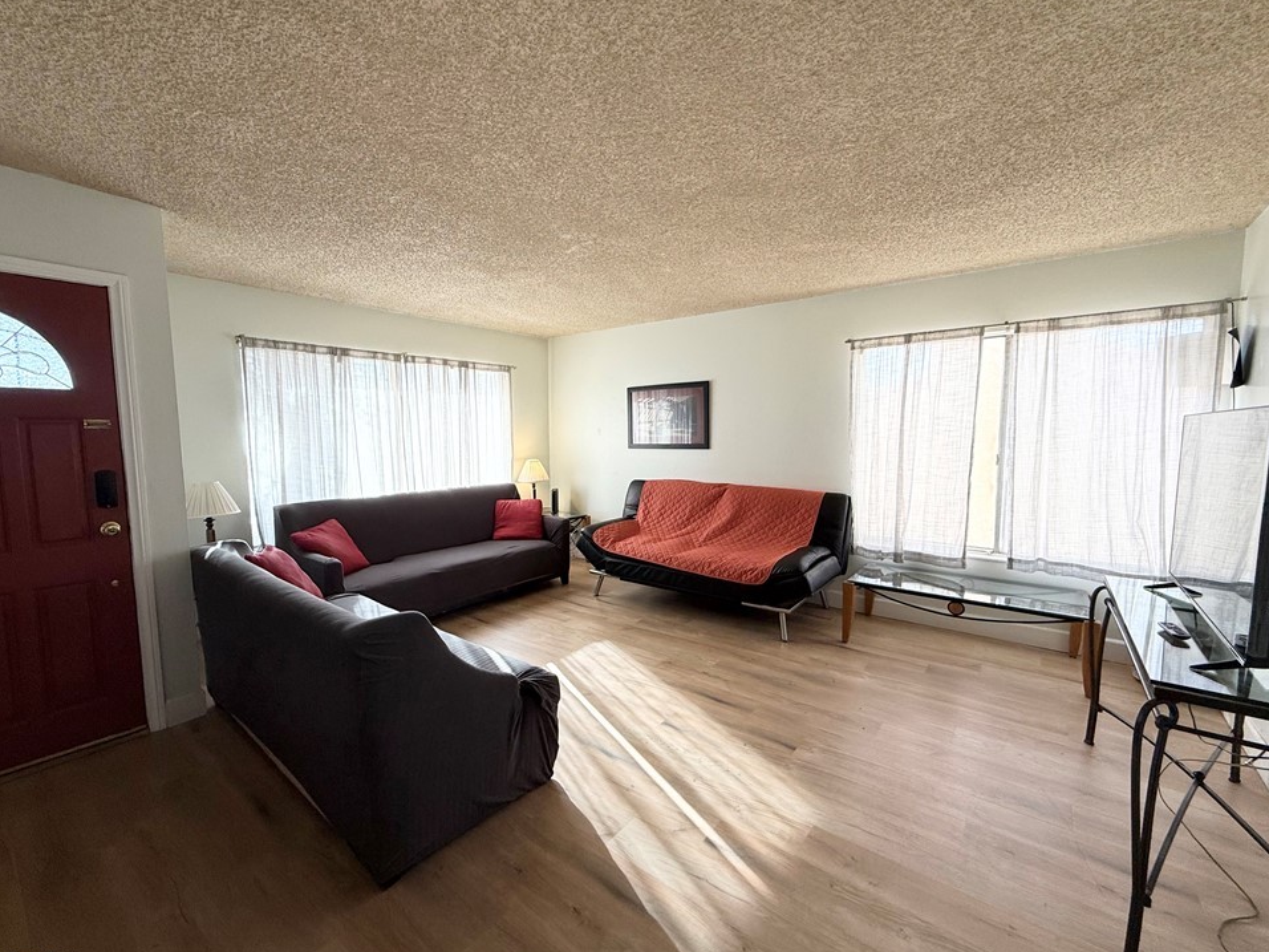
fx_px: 550
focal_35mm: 15
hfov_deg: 98.1
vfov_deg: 81.7
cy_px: 478
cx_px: 613
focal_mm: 2.22
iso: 64
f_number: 2.2
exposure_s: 1/112
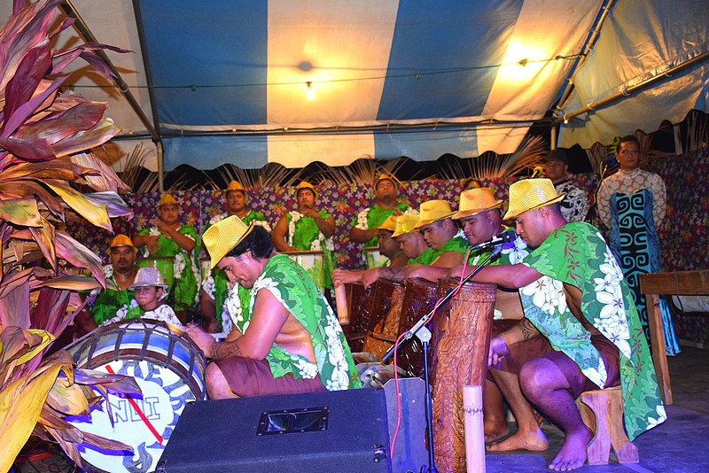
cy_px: 236
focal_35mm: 45
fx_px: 887
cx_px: 354
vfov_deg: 29.9
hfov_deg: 43.6
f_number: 4
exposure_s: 1/60
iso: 2800
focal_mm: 30
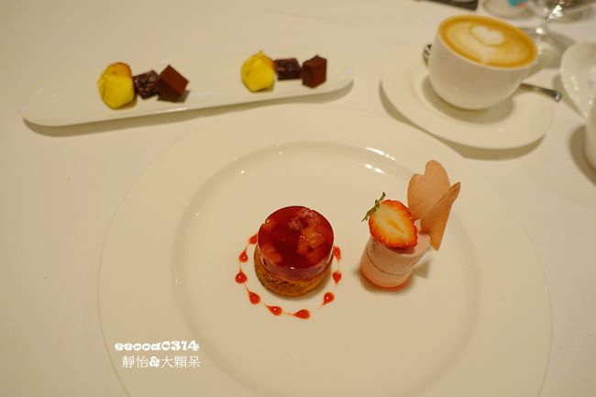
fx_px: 397
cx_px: 298
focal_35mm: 24
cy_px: 198
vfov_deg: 53.1
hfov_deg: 73.8
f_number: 1.8
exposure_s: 1/30
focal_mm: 8.8
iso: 320
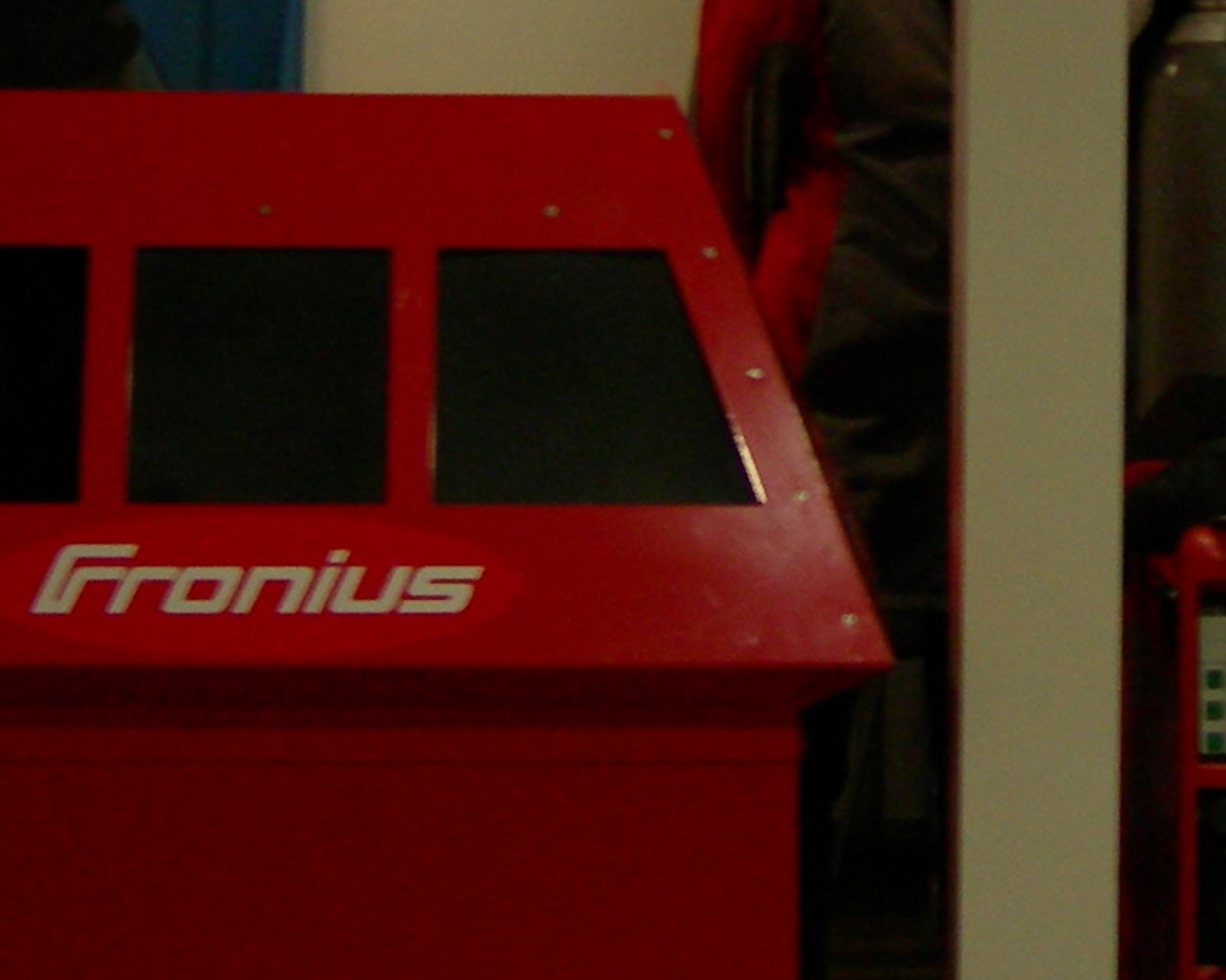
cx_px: 1005
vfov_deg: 11.1
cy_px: -91
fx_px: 4969
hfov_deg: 14.0
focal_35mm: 137
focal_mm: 7.8
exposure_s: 1/29.8
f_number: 2.8
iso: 135
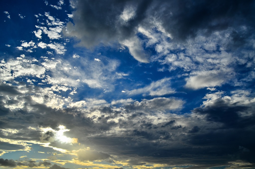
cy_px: 84
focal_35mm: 33
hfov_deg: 57.3
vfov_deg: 39.8
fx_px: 233
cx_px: 128
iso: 100
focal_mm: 22
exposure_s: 1/1000
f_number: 8
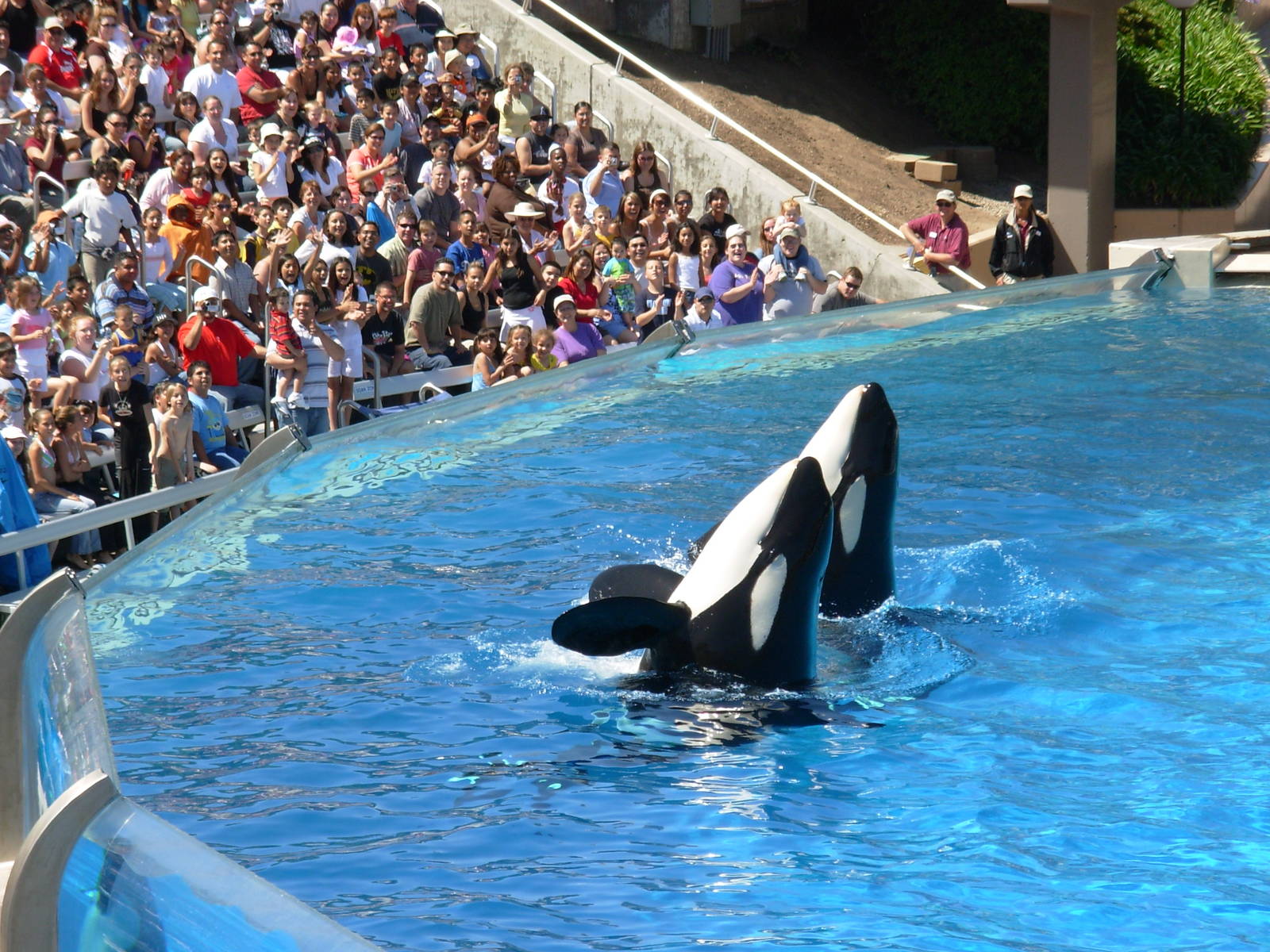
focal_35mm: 190
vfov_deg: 7.8
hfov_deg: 10.4
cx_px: 635
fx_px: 6971
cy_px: 476
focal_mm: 31.4
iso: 50
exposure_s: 1/313
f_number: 5
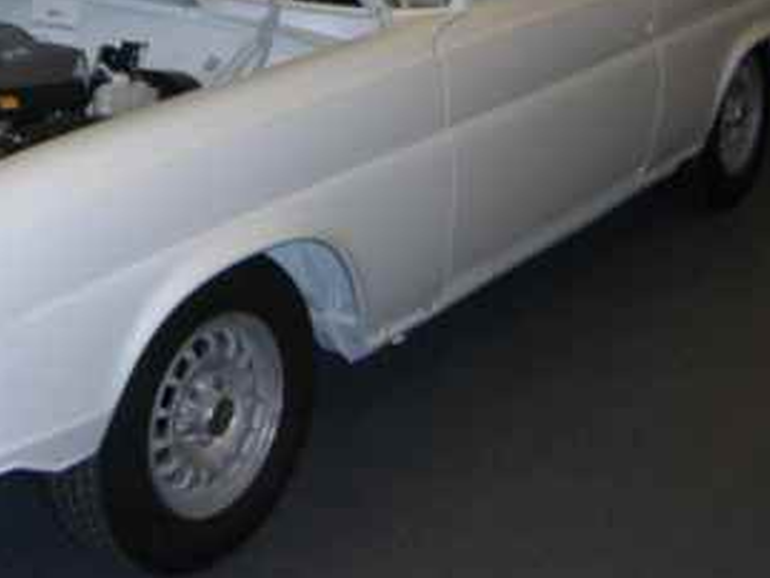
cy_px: 108
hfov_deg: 24.3
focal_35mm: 79
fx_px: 1757
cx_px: 152
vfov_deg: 18.5
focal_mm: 6.2
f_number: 2.7
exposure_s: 1/60
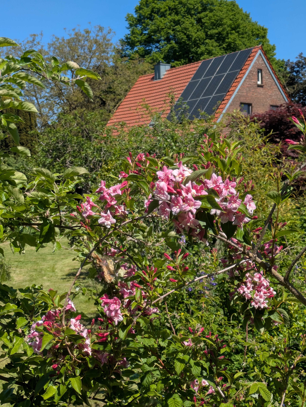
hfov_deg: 28.6
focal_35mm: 51
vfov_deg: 37.5
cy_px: 204
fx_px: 601
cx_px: 153
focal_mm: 5.43
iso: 44
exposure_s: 1/1845
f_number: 1.89
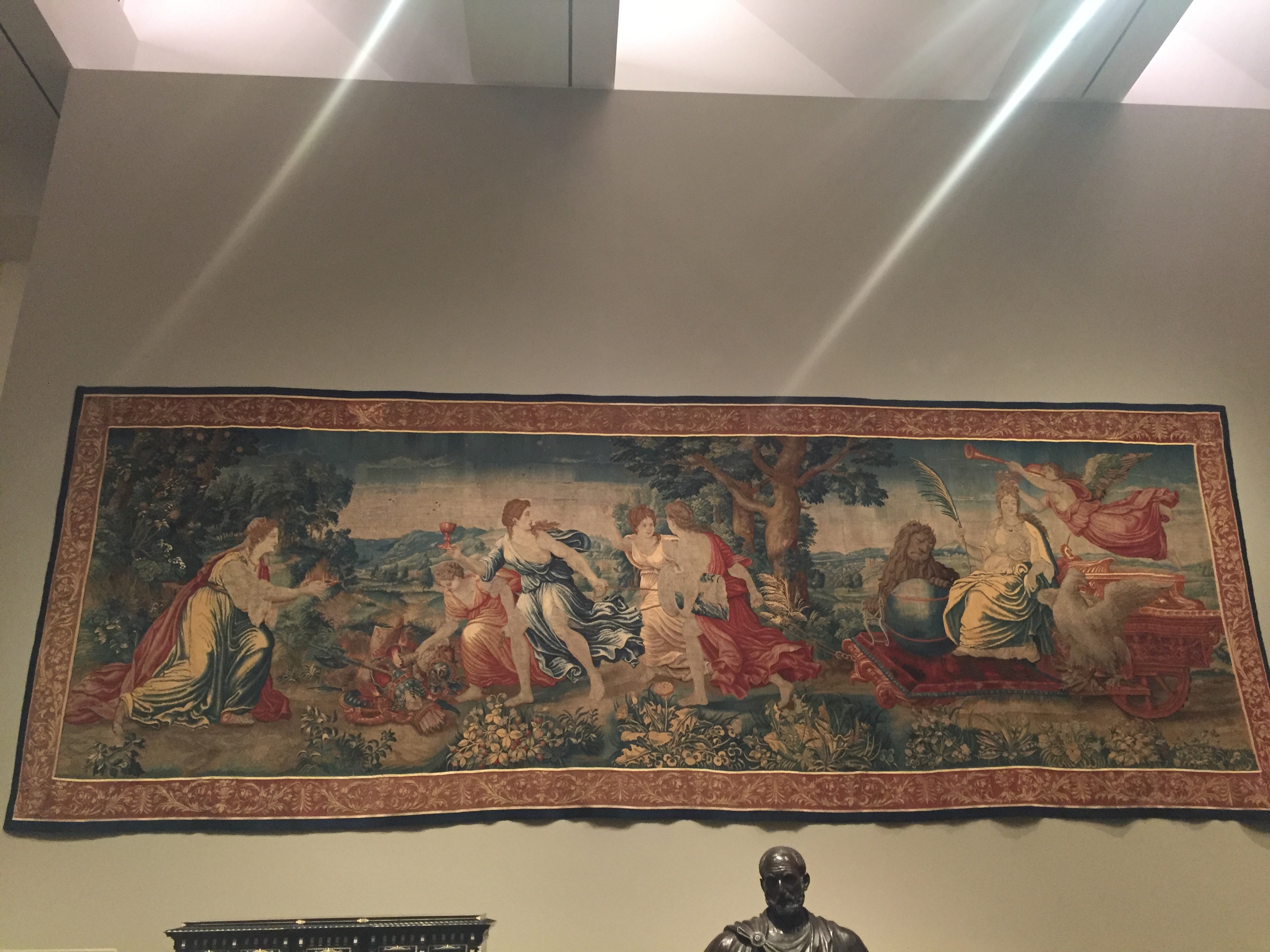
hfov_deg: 61.7
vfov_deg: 48.2
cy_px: 476
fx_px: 1064
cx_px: 635
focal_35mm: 29
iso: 250
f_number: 2.2
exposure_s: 1/24
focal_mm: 4.15
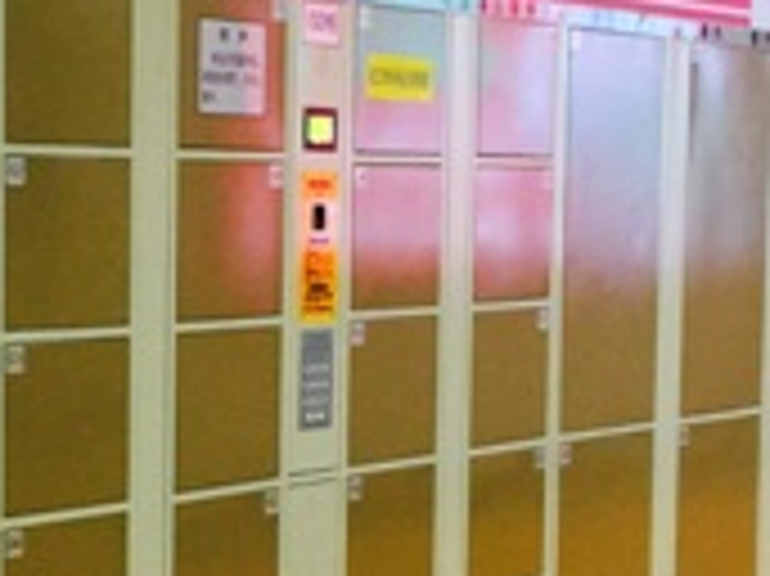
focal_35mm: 102
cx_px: 68
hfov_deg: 18.9
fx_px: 2267
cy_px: 436
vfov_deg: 14.4
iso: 100
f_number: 2.2
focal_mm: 4.15
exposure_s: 1/17
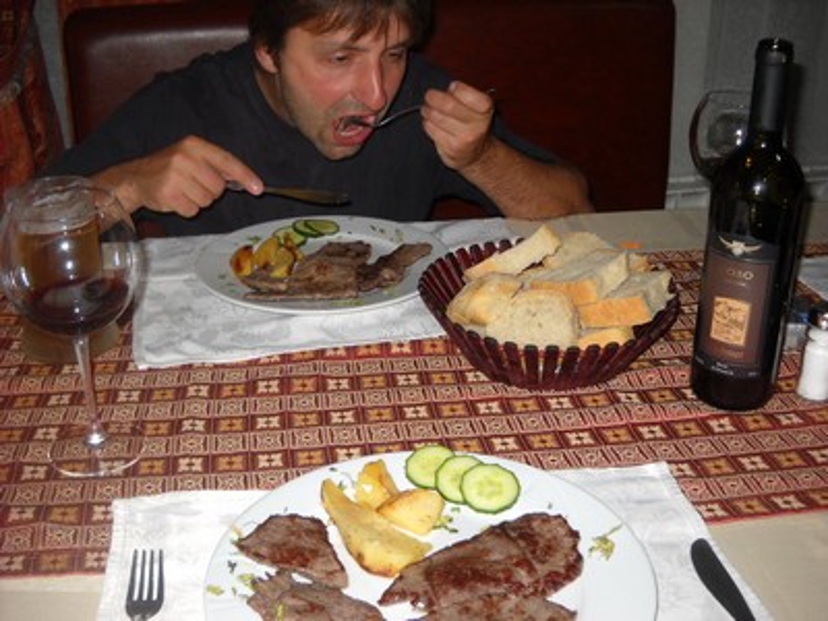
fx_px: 981
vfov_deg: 35.1
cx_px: 414
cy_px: 310
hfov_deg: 45.8
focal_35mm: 41
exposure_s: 1/30
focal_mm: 6.72
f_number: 3.1
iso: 64
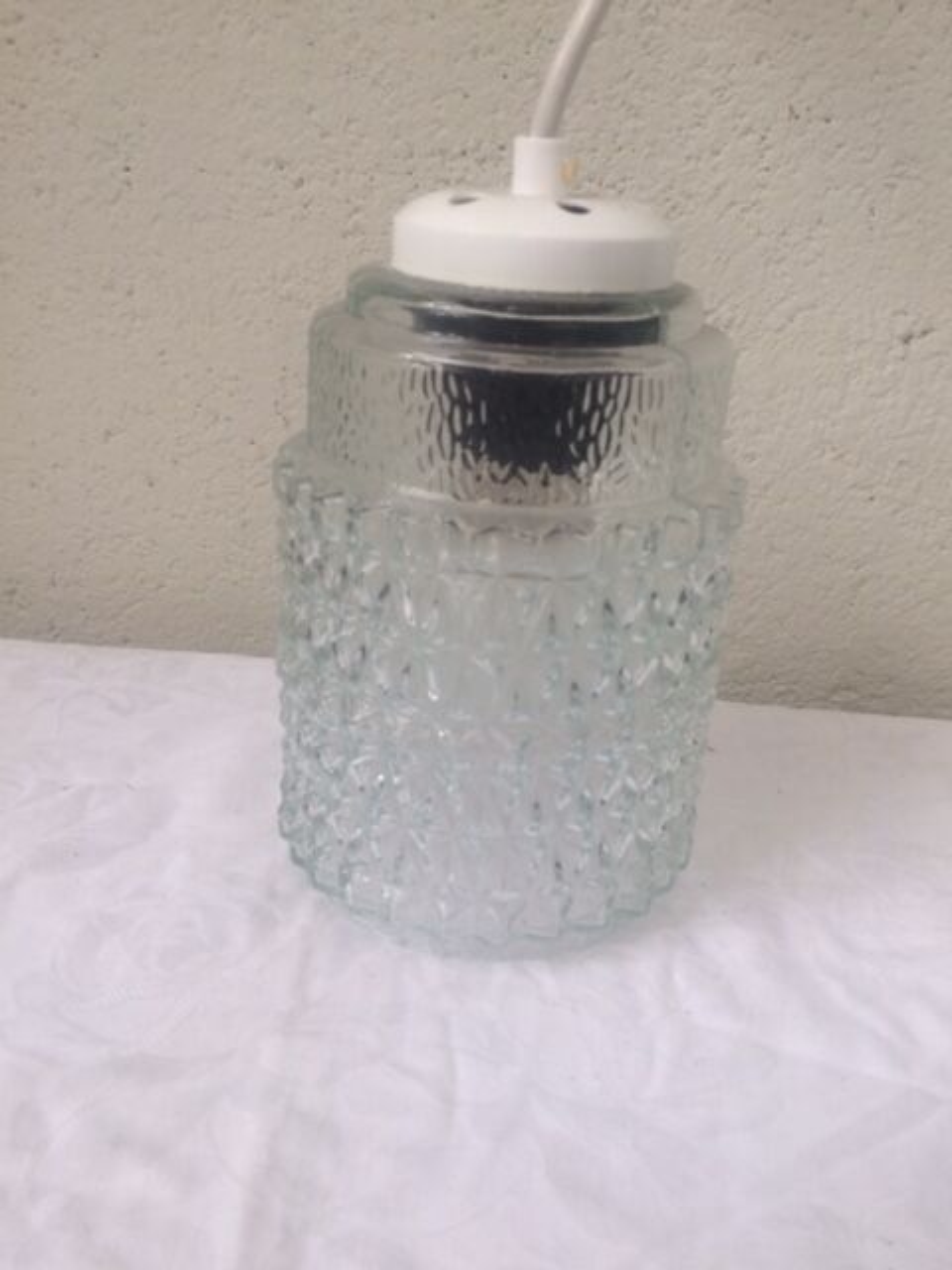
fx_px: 1063
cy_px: 635
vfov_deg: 61.7
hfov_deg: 48.2
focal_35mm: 29
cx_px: 476
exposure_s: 1/33
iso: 40
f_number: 2.2
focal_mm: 4.15
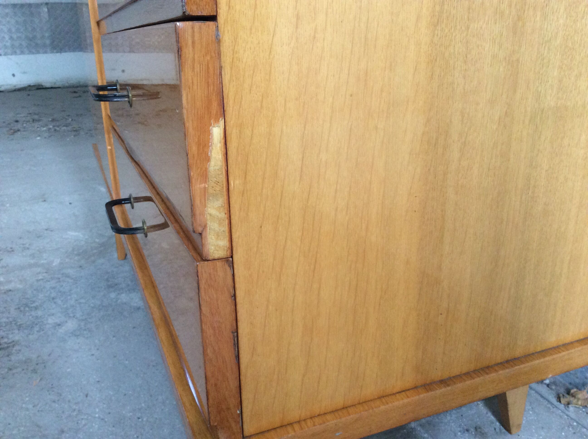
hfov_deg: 56.9
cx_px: 294
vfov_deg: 44.1
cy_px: 220
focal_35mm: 32
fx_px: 543
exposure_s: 1/25
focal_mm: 3.3
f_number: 2.4
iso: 160
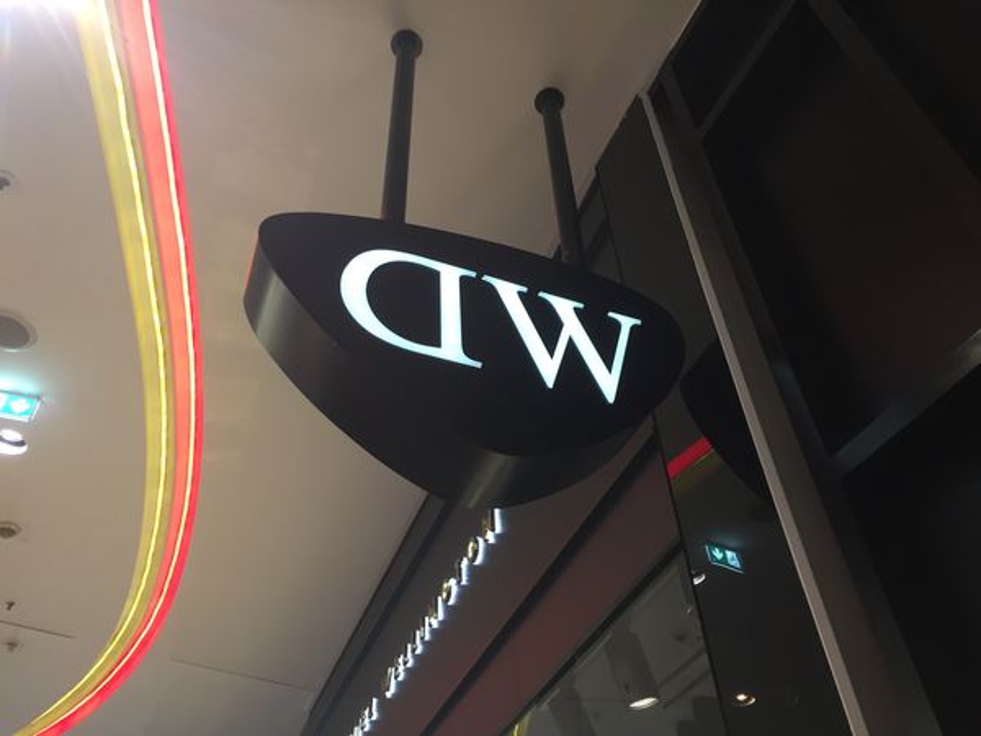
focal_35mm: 29
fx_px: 822
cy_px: 368
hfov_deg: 61.7
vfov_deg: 48.2
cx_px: 490
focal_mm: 4.15
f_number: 2.2
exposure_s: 1/33
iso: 100
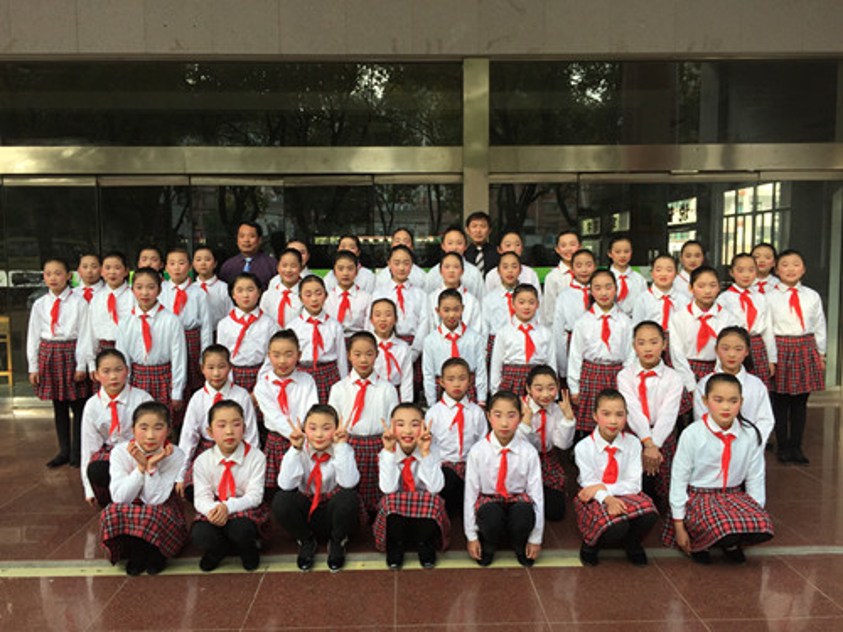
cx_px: 422
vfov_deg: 48.2
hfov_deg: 61.7
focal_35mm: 29
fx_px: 706
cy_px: 316
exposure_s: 1/229
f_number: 2.2
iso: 32
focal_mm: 4.15
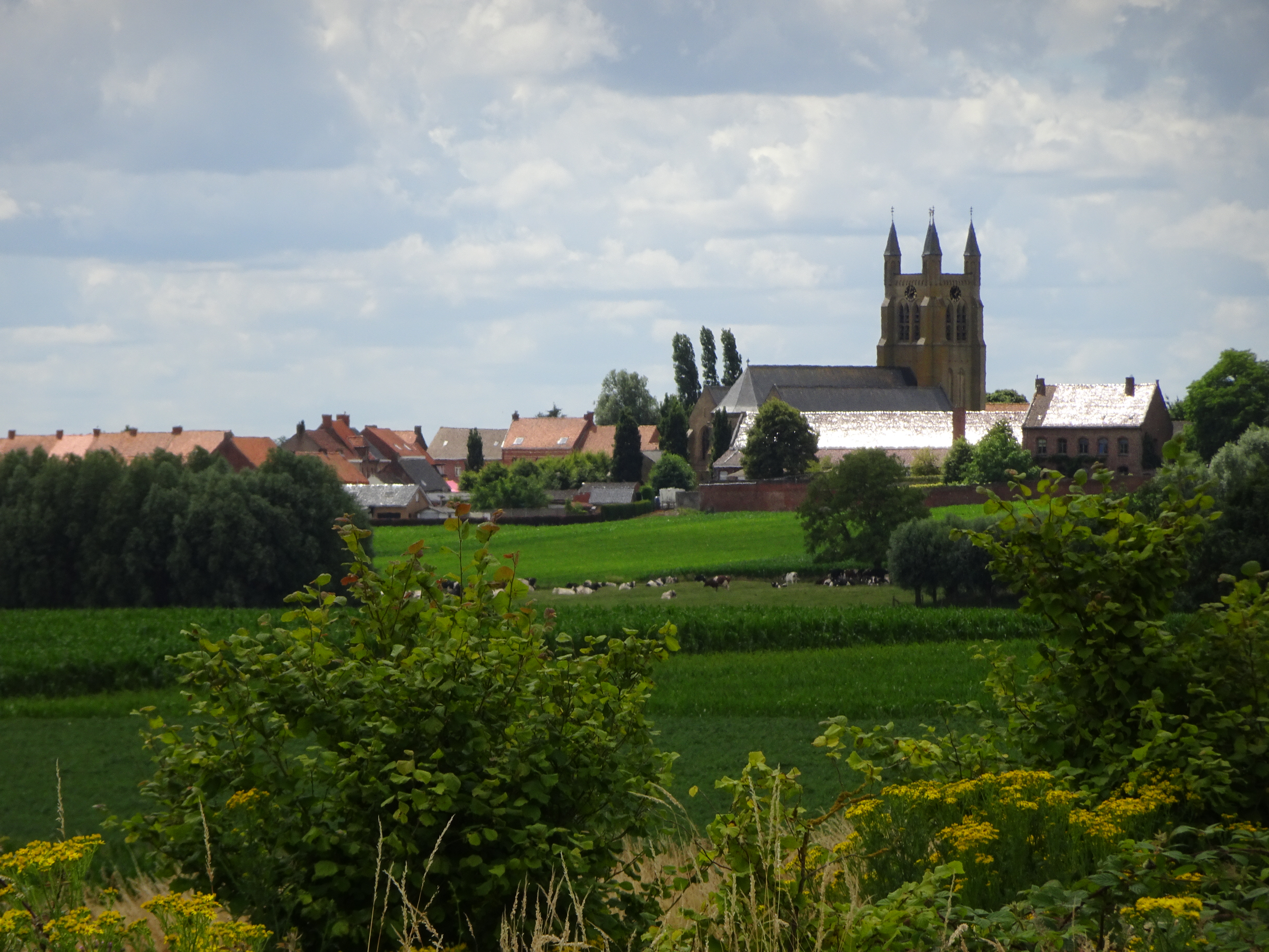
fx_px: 11584
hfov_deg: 6.3
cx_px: 634
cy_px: 476
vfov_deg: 4.7
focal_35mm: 316
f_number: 6.3
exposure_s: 1/400
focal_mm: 54.04
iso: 80
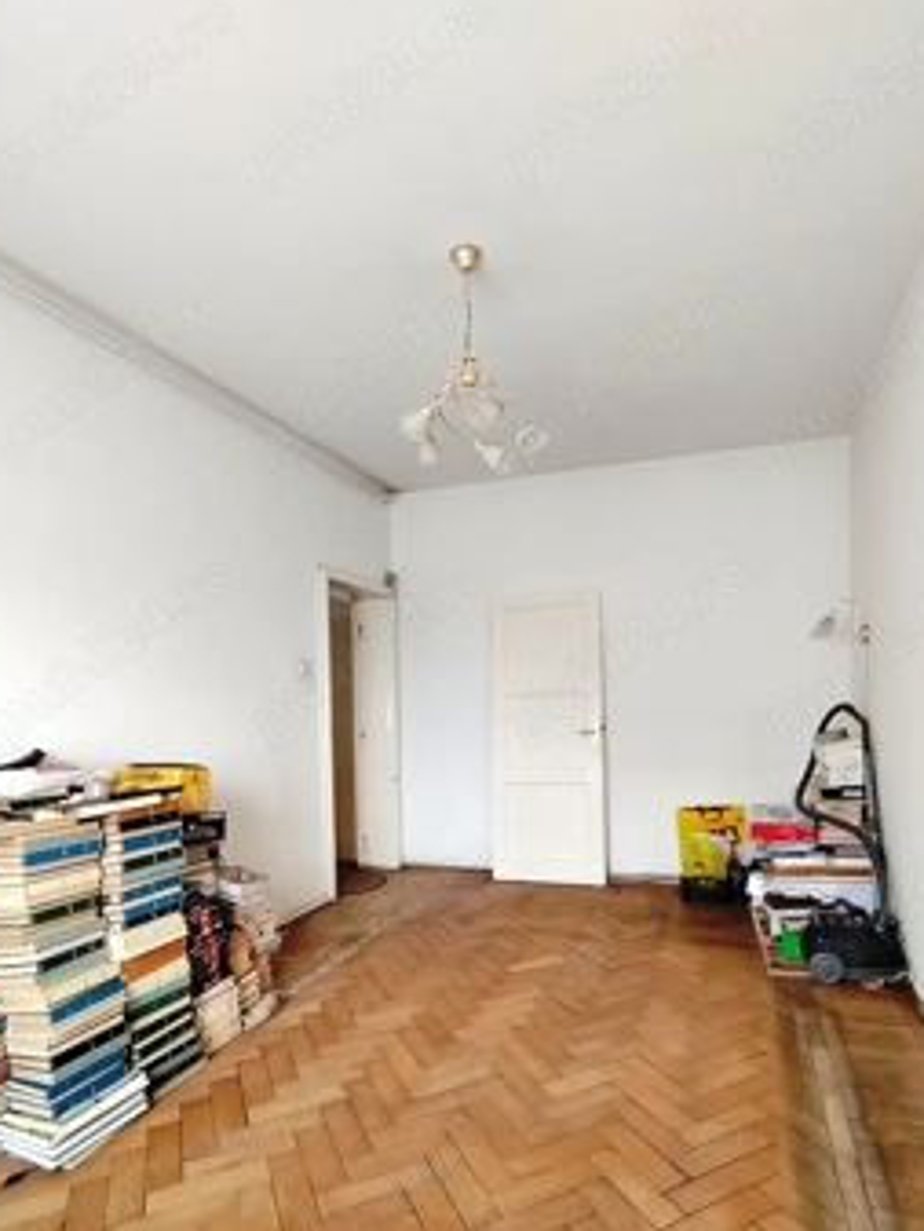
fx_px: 676
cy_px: 709
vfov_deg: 84.1
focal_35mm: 19
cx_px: 497
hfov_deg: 68.6
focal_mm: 1.42
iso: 508
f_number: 2.2
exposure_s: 1/30
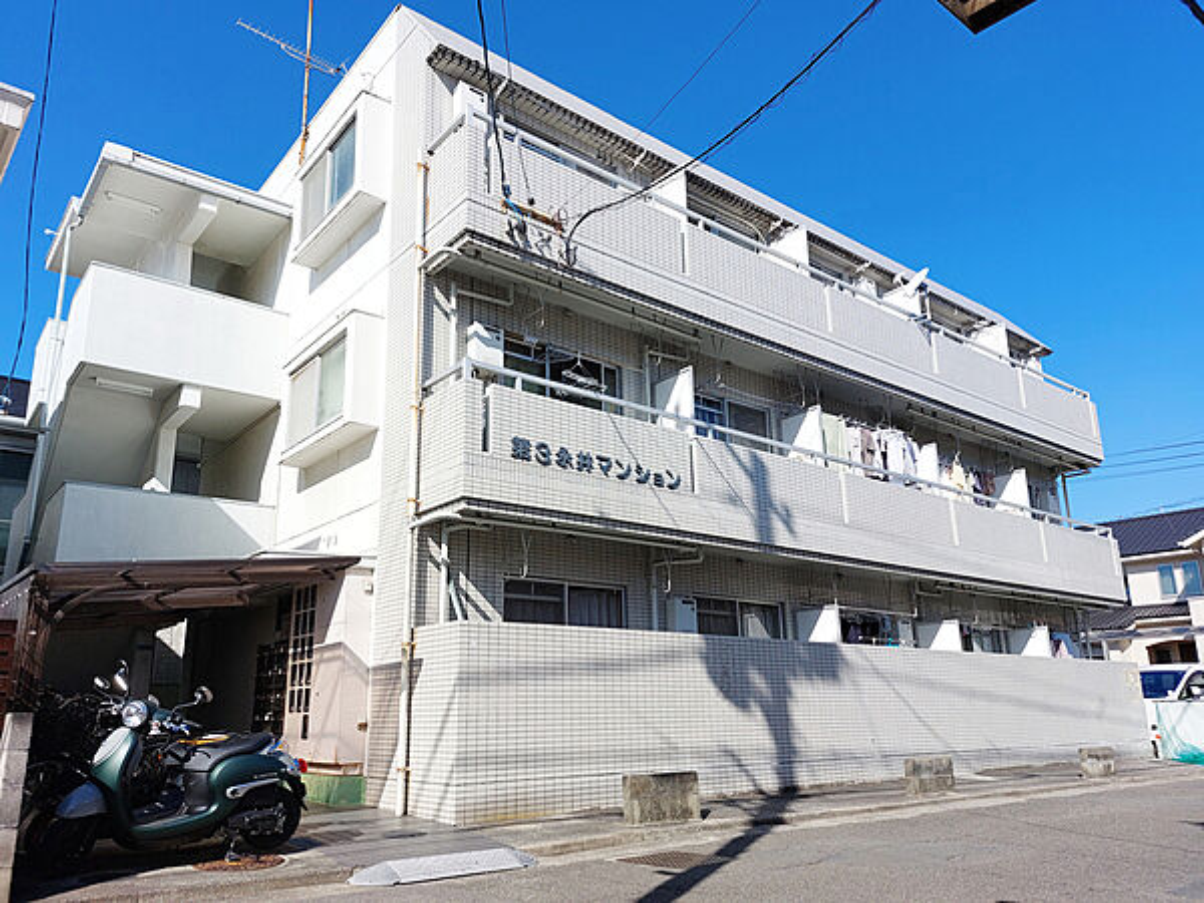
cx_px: 602
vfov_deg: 56.8
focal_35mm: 24
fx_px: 835
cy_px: 452
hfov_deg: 71.6
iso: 25
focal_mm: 5.23
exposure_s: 1/1294
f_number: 1.8
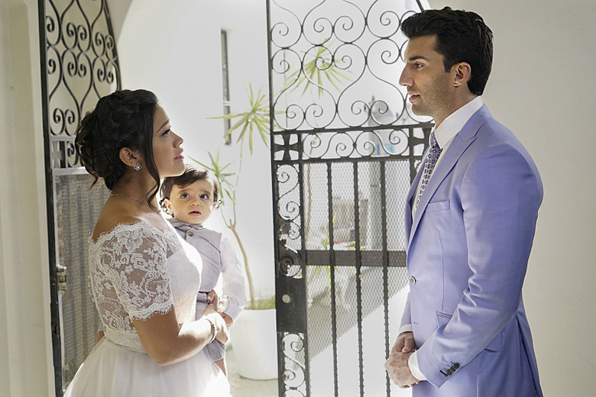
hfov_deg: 42.7
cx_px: 298
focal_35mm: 46
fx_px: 761
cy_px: 198
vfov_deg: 29.2
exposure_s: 1/250
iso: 800
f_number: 5.6
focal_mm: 46
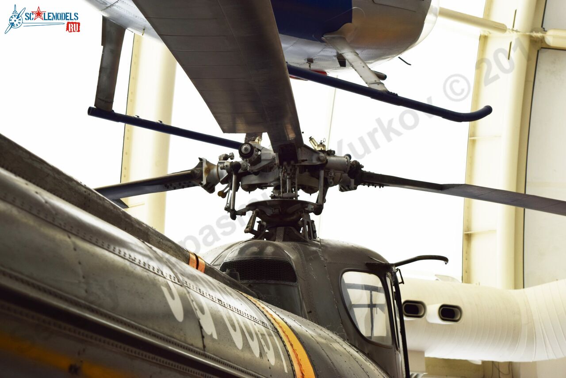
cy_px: 189
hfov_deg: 24.6
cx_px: 283
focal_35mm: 82
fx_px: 1297
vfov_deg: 16.6
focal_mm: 55
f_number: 8
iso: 200
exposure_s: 1/250
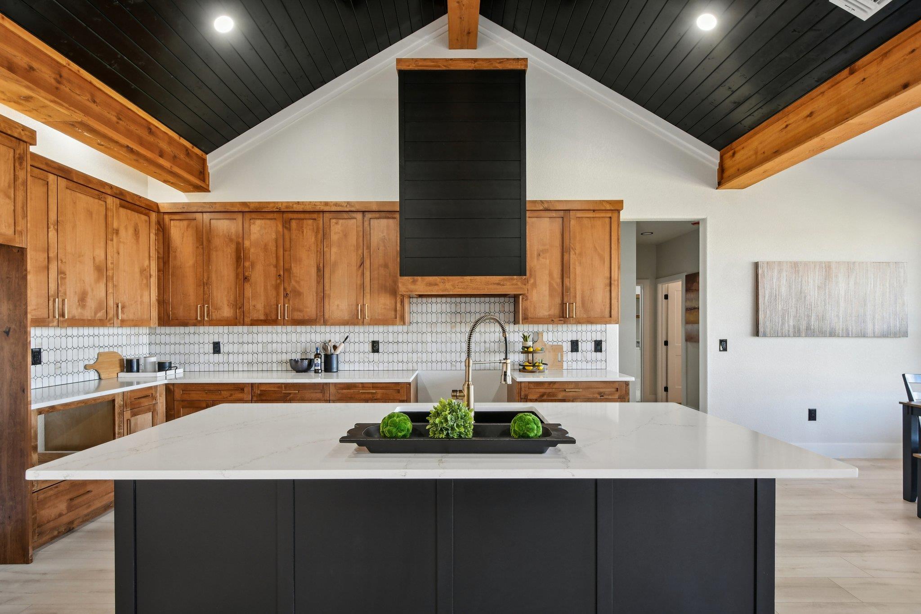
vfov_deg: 77.3
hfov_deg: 100.4
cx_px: 460
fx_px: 384
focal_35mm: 15
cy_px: 307
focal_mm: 10
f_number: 8
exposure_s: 1/15
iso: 400
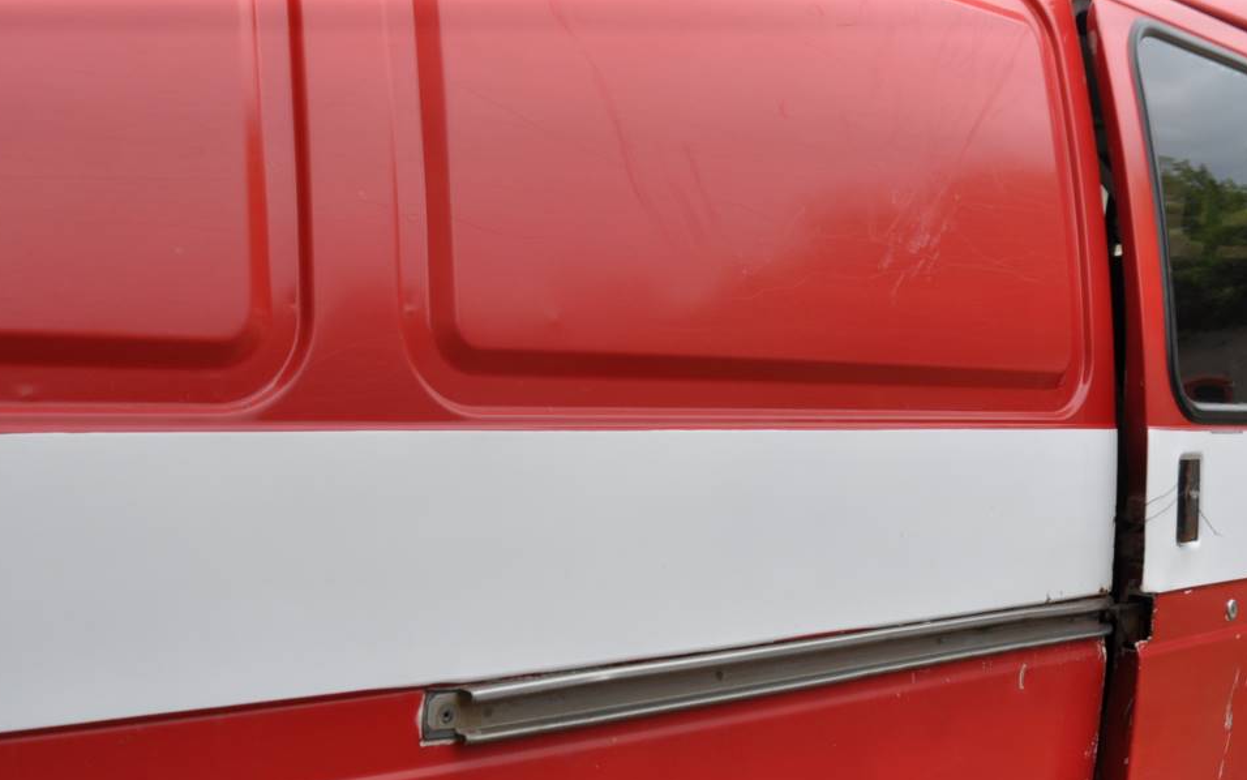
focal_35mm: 46
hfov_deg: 43.5
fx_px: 1564
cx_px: 627
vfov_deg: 27.8
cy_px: 521
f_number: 6.3
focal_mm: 18
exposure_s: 1/160
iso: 200
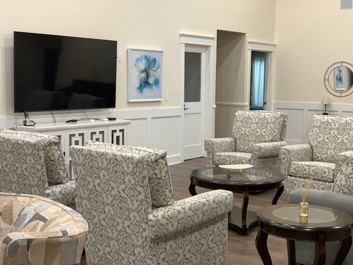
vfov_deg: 28.0
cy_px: 132
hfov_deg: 36.8
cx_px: 176
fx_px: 530
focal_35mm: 52
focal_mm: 6
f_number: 2.4
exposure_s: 1/60
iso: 200
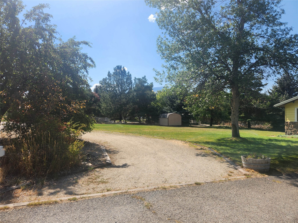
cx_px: 149
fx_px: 198
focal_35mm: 23
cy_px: 112
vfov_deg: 58.9
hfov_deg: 73.9
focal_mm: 5.4
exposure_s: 1/1418
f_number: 1.8
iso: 20
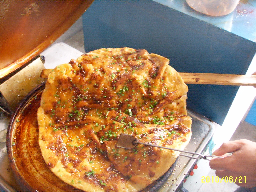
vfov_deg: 36.8
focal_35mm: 39
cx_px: 128
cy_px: 96
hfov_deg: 47.9
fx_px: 288
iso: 150
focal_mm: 6.6
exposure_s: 1/3
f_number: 3.5
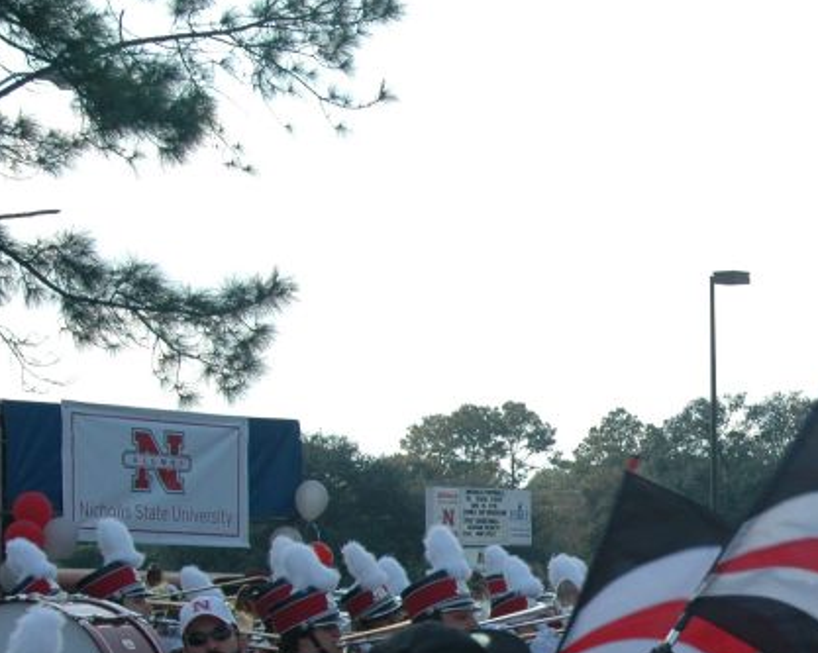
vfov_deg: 10.1
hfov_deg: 12.5
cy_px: 592
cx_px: 904
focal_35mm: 152
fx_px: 3677
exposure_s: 1/250
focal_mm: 44
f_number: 8
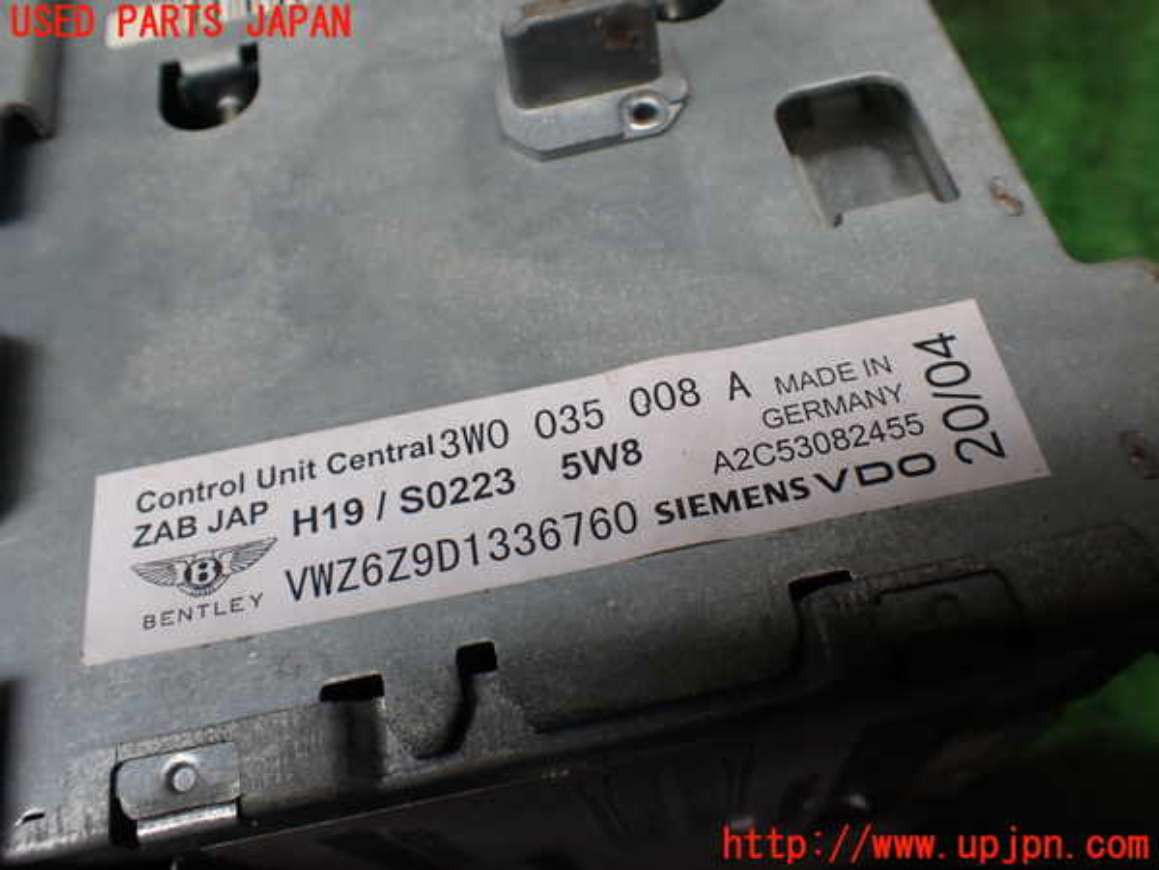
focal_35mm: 30
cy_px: 435
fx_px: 1004
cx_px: 580
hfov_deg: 60.0
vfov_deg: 46.8
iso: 100
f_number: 3.2
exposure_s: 1/200
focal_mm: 5.4
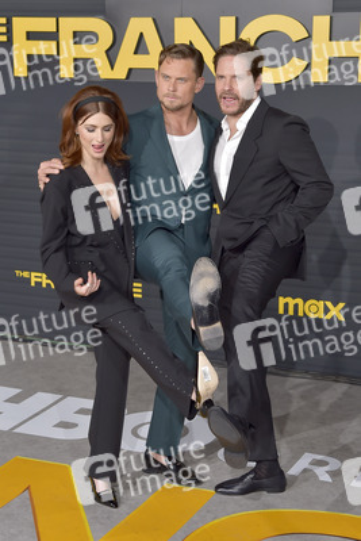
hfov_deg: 26.0
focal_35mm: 52
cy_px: 270
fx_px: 781
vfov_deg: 38.2
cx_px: 180
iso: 400
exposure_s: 1/250
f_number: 6.3
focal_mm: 52
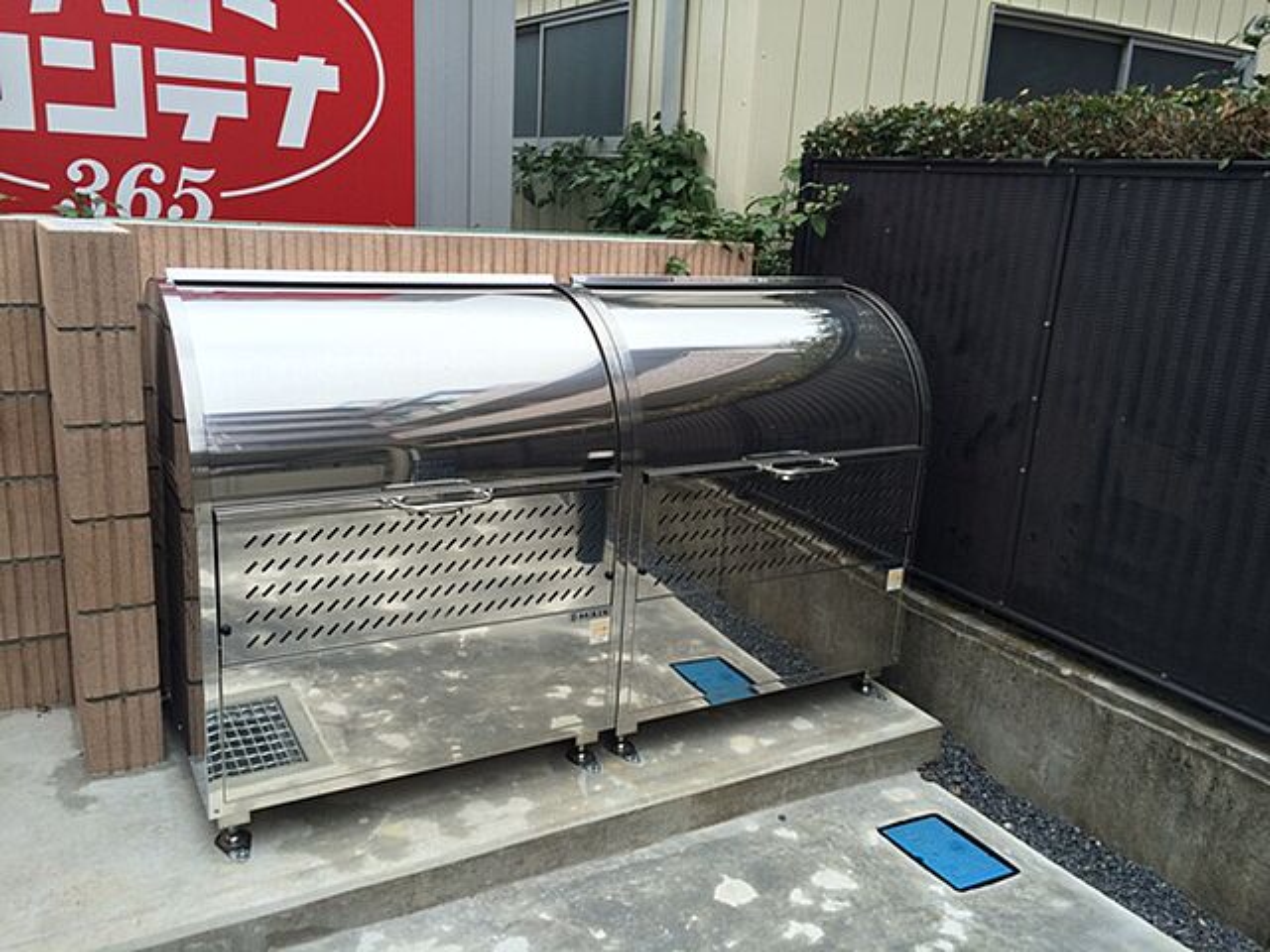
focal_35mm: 29
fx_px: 1064
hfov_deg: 61.7
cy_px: 476
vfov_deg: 48.2
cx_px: 635
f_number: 2.2
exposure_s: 1/163
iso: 32
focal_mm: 4.15
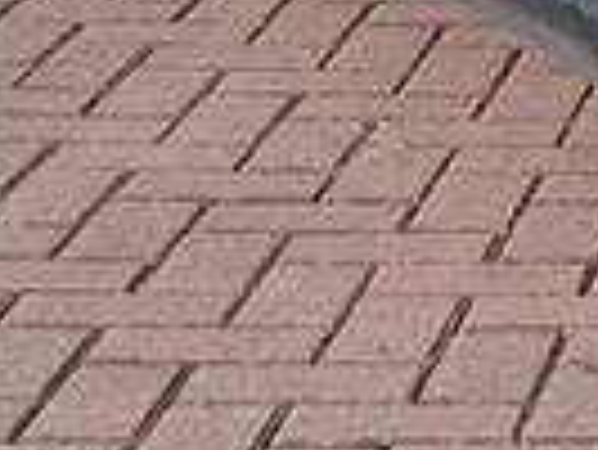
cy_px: -382
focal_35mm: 117
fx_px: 2023
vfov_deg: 11.7
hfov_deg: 13.6
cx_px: 1290
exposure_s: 1/537
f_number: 1.8
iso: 20
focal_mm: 3.98
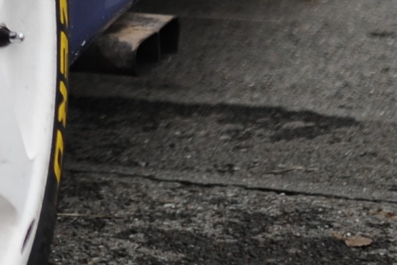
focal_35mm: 203
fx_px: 2238
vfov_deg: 6.4
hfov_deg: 9.7
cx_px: -286
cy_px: -403
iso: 250
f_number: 1.4
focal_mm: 35
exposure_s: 1/2000
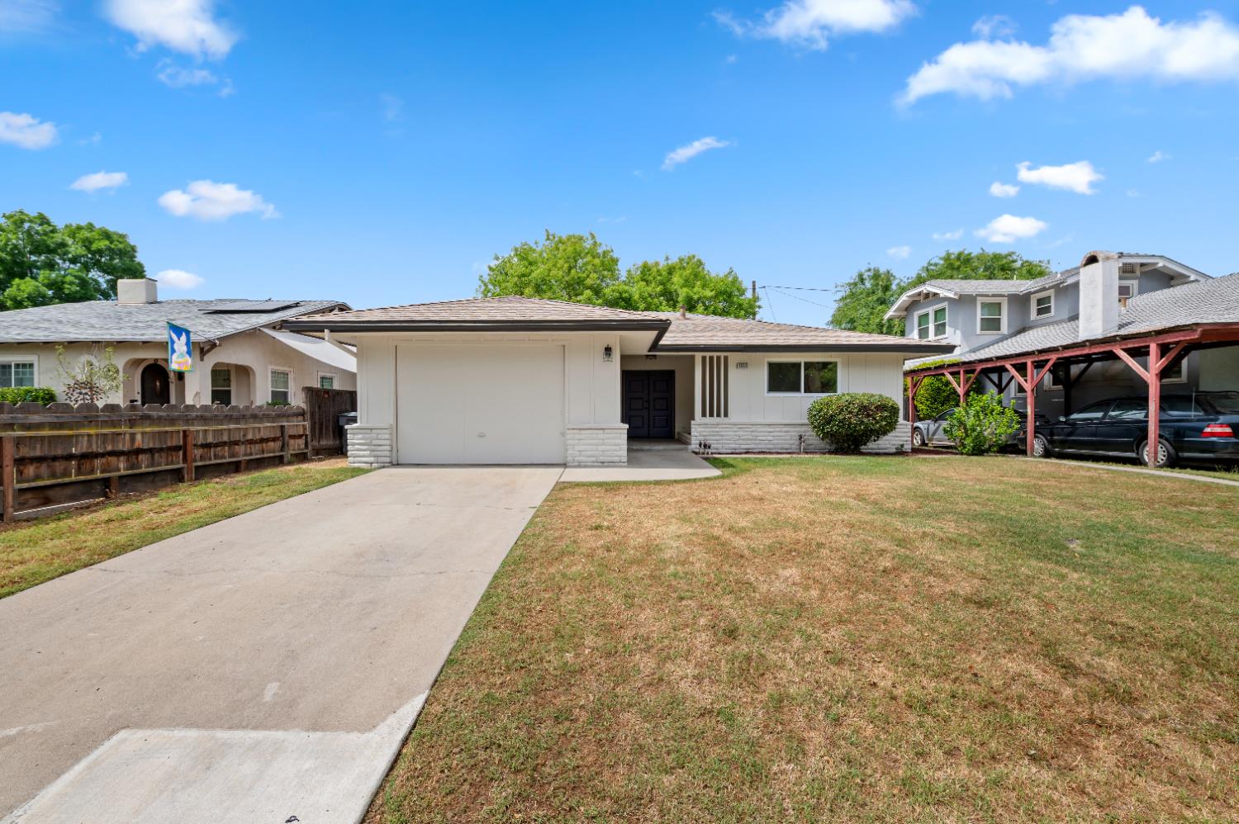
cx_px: 620
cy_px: 412
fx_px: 481
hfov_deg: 104.3
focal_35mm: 14
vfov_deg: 81.1
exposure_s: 1/250
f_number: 9
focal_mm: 14
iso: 250
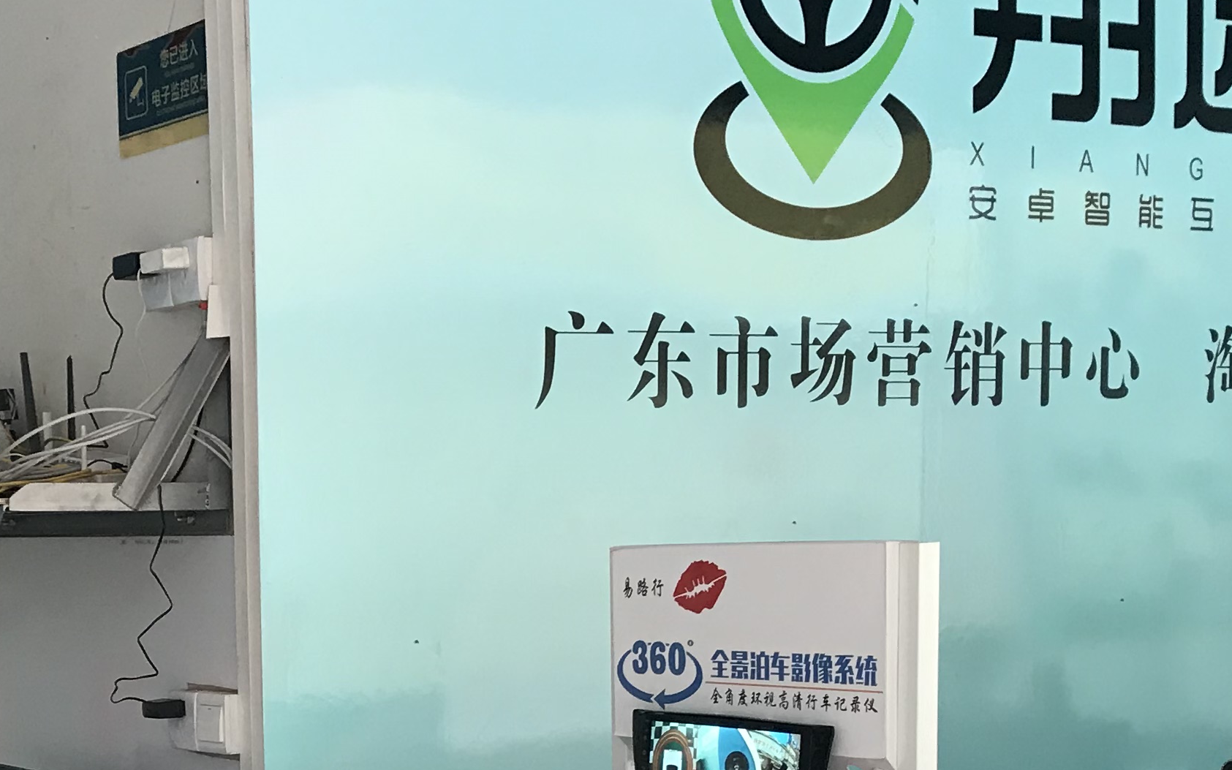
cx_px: 213
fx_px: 2384
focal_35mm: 71
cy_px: 878
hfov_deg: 28.3
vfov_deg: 17.6
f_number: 1.8
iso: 25
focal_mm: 3.99
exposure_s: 1/33
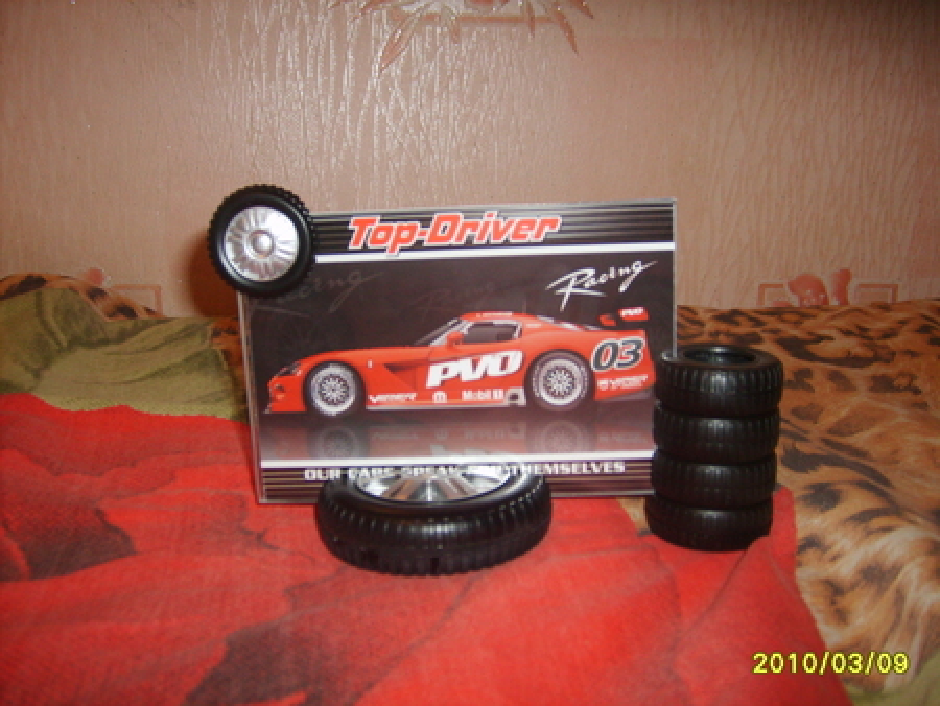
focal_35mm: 35
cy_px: 353
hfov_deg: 52.6
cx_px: 470
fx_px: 951
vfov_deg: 40.7
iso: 100
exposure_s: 1/45
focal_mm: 5.8
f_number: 2.8
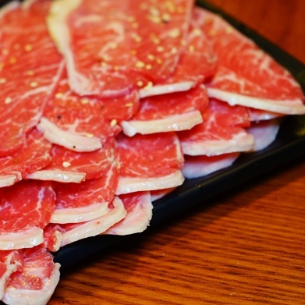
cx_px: 42
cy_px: 135
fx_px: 867
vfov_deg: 19.9
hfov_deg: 19.6
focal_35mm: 87
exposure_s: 1/60
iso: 1250
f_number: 4.5
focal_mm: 50
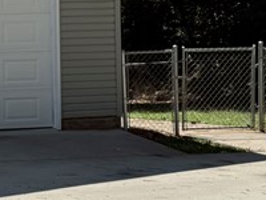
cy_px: 36
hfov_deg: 15.2
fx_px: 945
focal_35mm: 123
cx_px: -88
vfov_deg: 12.0
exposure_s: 1/4405
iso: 80
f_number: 1.78
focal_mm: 6.76
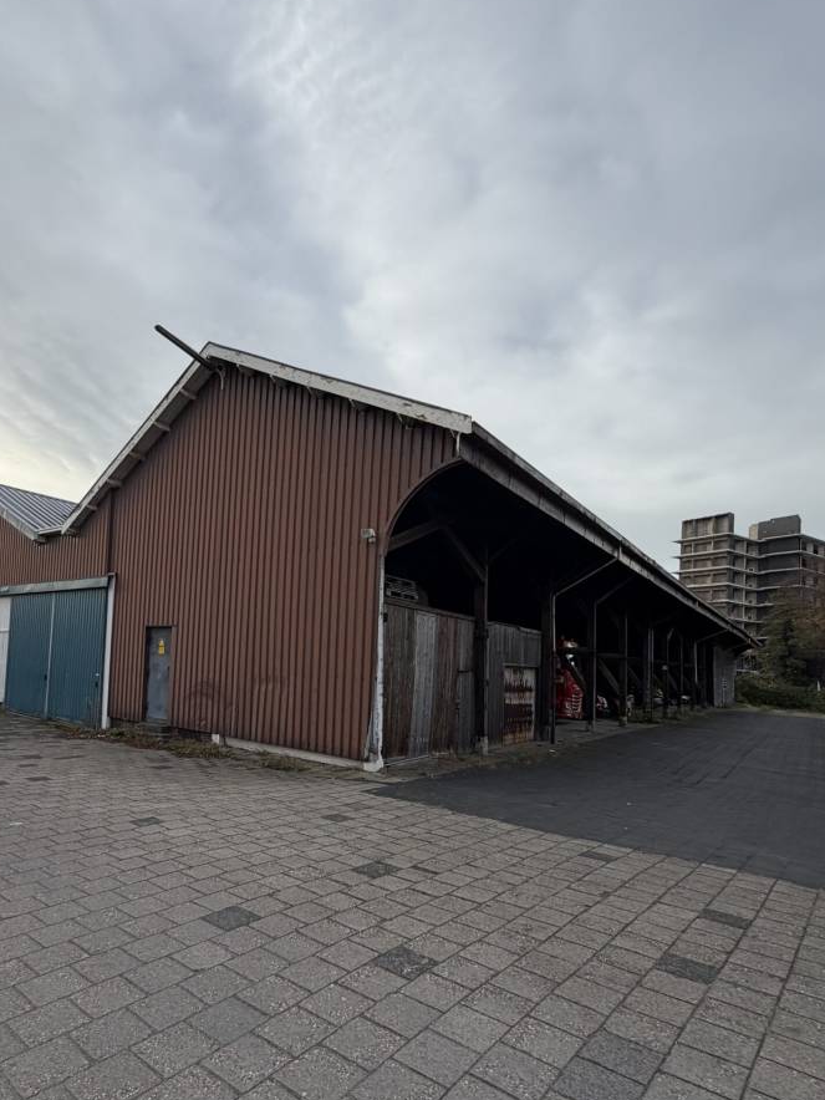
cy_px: 648
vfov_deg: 83.8
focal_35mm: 19
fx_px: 604
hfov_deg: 67.9
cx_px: 321
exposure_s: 1/540
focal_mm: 2.22
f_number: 2.2
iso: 40
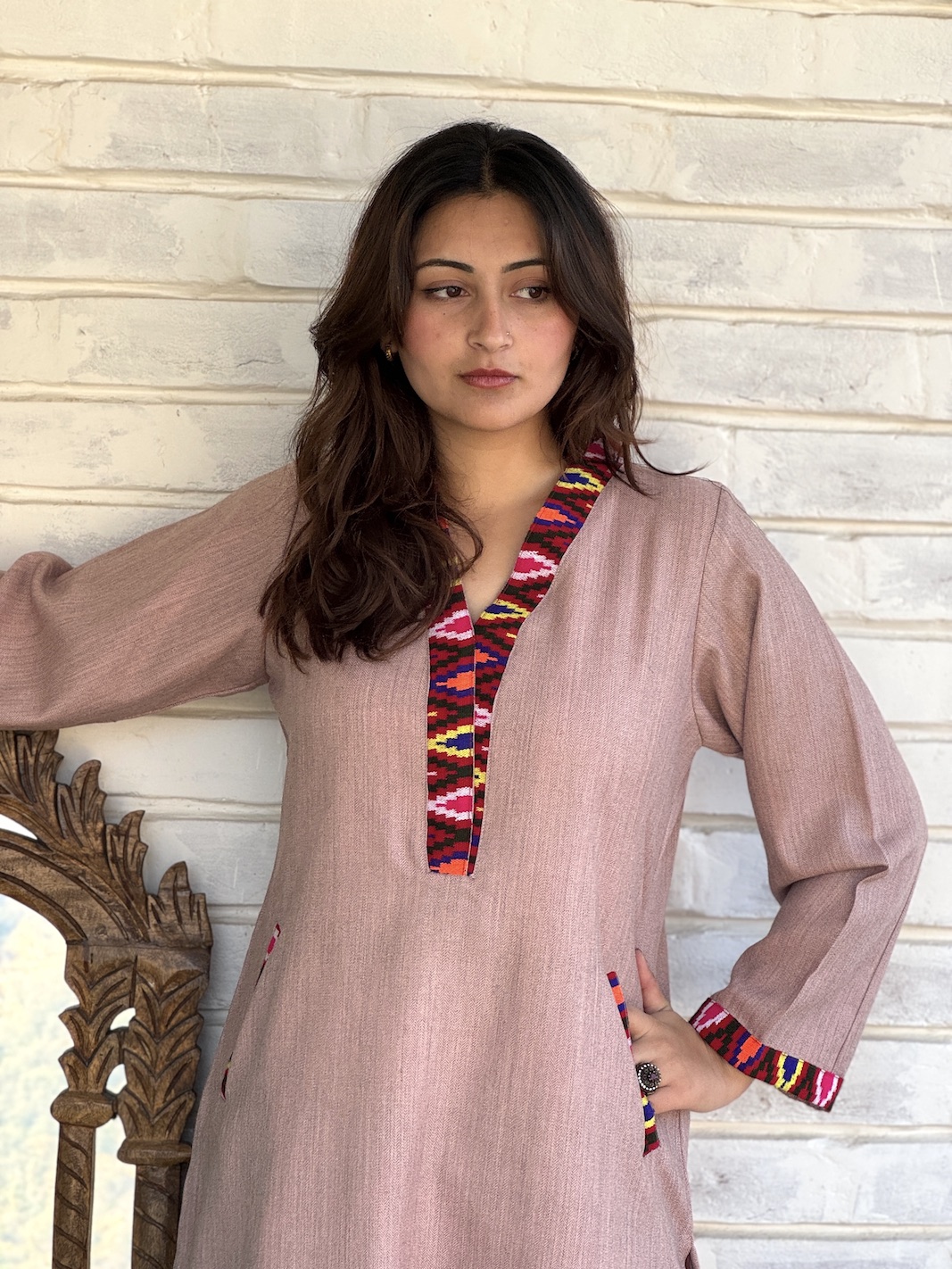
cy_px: 634
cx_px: 476
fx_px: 2823
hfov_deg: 19.1
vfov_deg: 25.3
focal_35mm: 77
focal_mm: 9
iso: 64
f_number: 2.8
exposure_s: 1/99
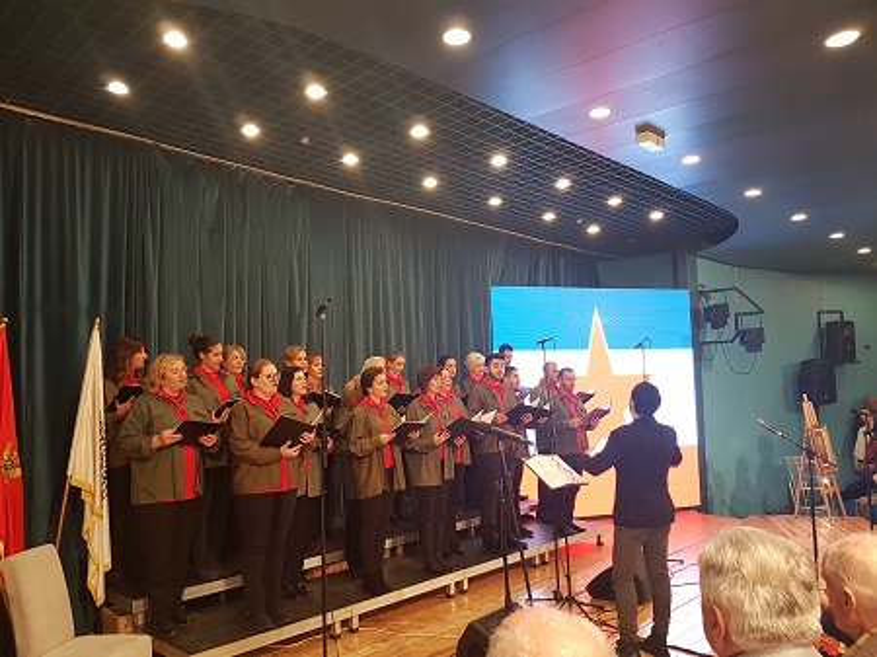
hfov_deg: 67.3
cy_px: 328
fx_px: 658
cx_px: 438
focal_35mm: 26
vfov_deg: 53.0
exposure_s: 1/33
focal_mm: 4.2
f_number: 1.7
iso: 160
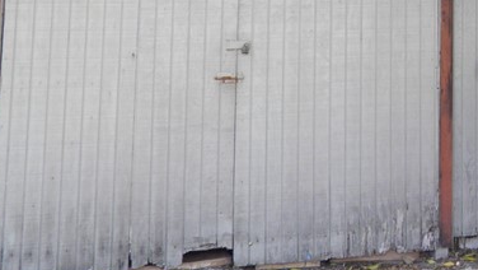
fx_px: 1053
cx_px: 591
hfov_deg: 23.2
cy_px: -145
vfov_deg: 13.7
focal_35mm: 83
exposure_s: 1/60
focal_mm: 4.9
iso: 50
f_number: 3.2
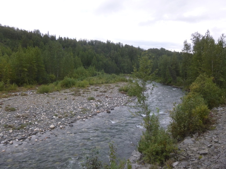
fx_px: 163
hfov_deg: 69.4
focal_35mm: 25
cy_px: 84
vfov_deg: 54.9
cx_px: 113
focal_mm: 4.5
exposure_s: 1/250
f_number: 3.1
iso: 160
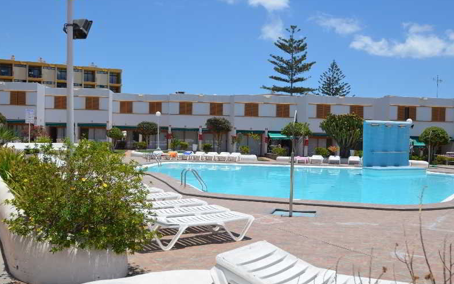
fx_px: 458
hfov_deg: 52.7
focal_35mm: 37
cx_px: 226
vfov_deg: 34.4
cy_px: 144
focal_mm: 24
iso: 100
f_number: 9
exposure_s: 1/320
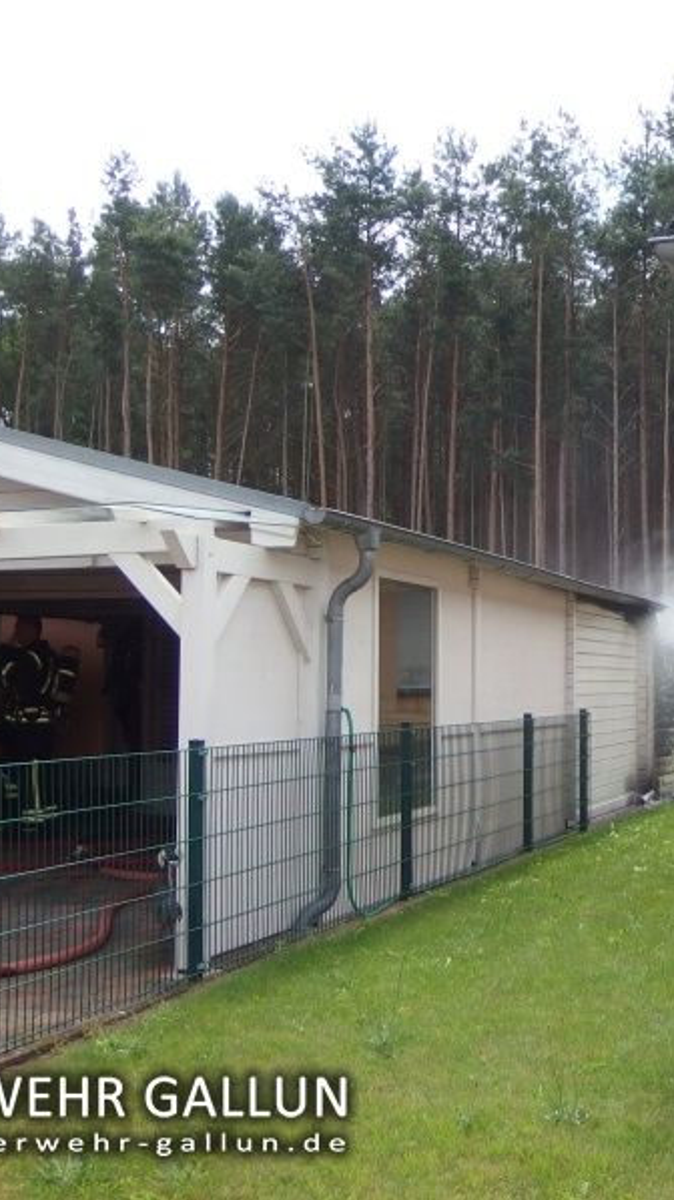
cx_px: 536
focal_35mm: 41
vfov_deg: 49.4
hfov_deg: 28.4
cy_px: 600
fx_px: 1304
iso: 100
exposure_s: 1/2000
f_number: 1.8
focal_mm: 4.7
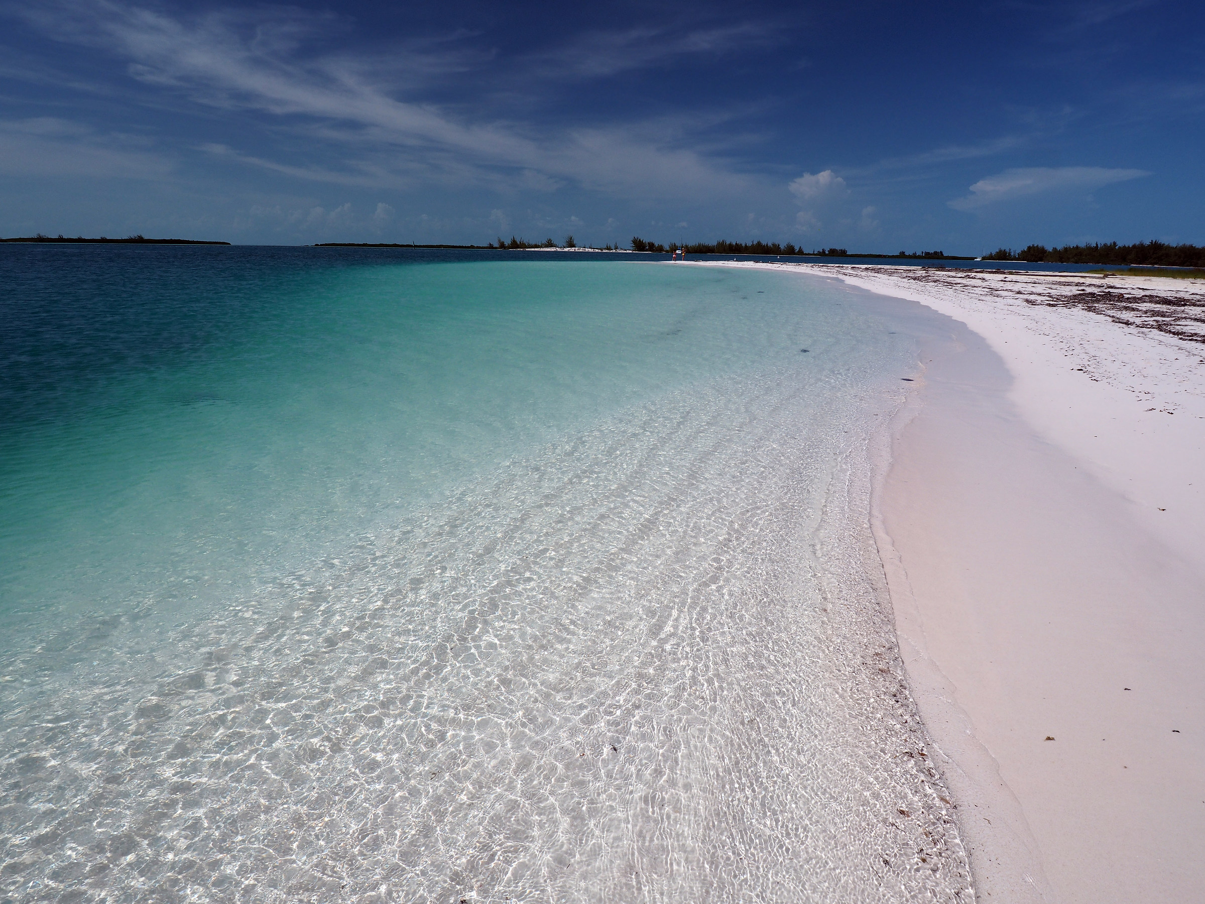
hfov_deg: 87.8
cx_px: 602
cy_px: 452
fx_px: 627
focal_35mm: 18
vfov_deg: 71.6
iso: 200
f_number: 10
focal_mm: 9
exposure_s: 1/400
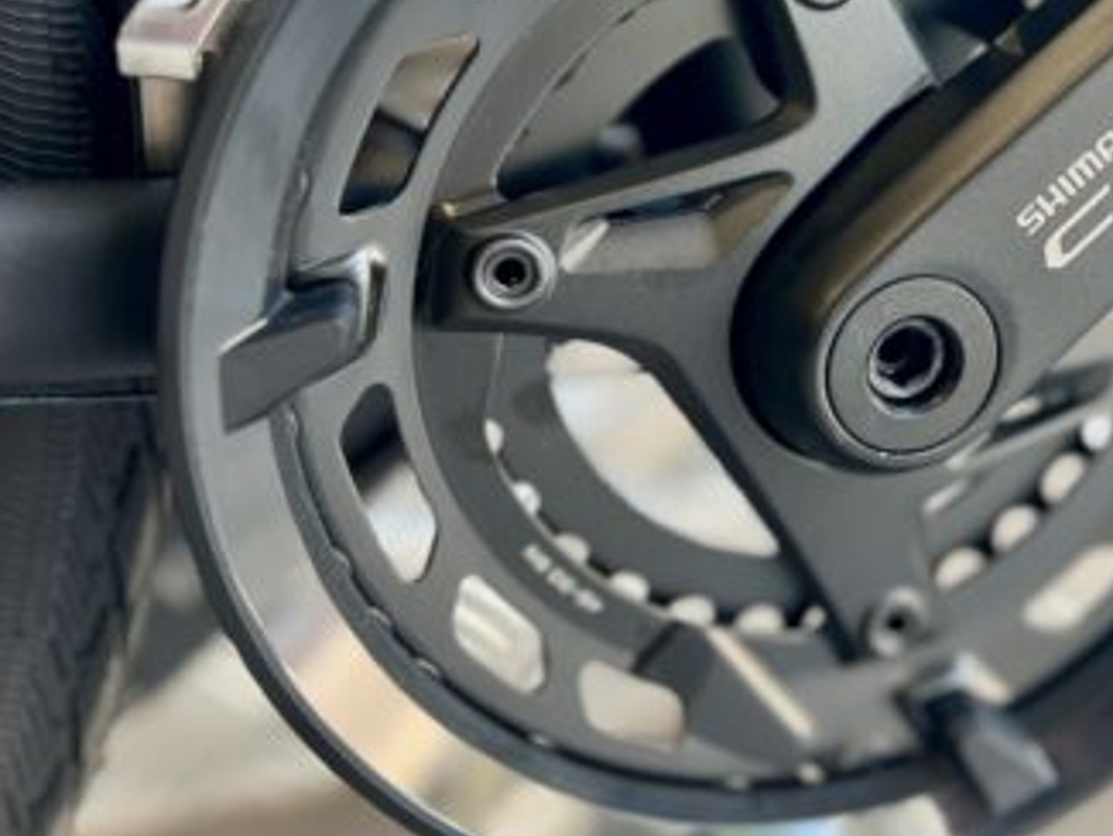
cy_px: 171
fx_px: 1544
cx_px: 884
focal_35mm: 48
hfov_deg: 38.2
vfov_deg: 29.6
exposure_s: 1/121
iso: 80
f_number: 1.5
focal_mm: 5.7
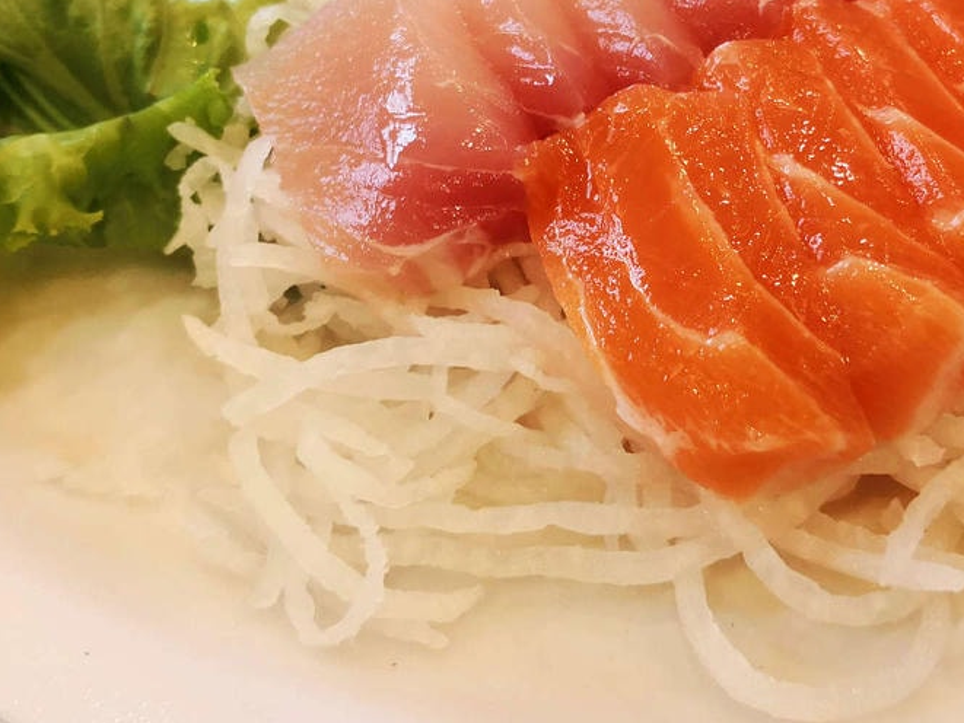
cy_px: 201
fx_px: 1365
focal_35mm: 49
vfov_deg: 29.3
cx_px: 652
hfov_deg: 38.4
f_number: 1.6
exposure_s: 1/60
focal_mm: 3.95
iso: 125
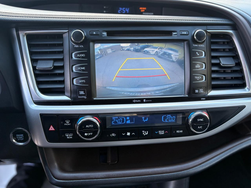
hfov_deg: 67.3
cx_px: 126
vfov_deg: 53.1
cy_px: 94
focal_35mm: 26
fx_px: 189
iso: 64
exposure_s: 1/100
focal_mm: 5.96
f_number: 1.6
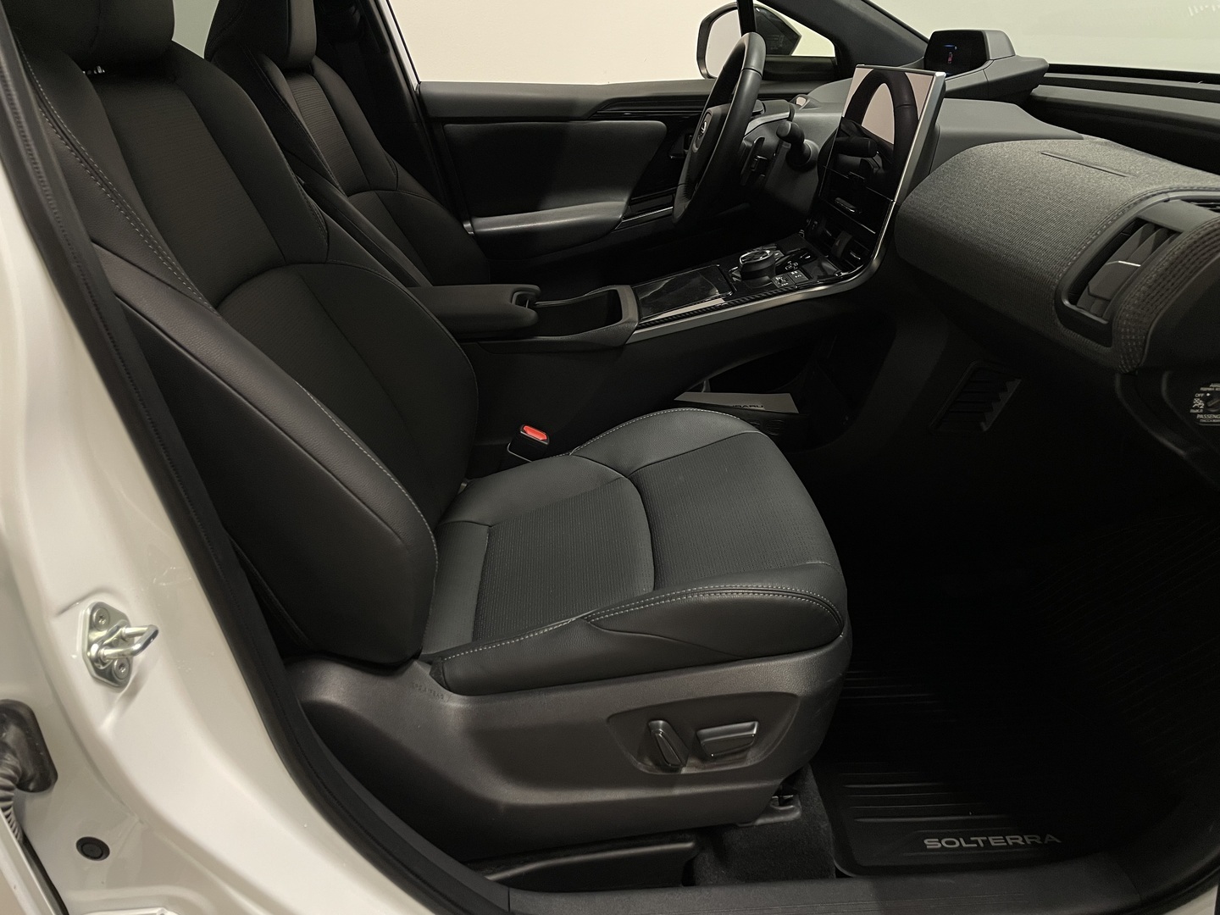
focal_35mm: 26
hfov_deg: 67.3
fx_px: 916
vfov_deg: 53.1
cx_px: 610
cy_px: 458
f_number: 1.6
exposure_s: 1/60
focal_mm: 4.2
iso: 160
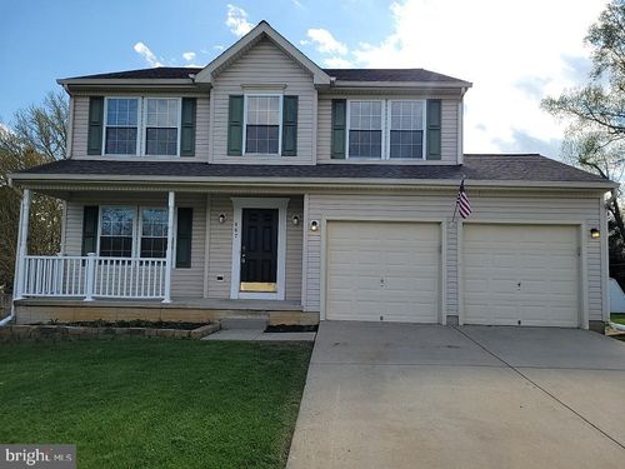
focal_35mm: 26
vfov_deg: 53.1
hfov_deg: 67.3
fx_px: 469
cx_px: 312
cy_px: 234
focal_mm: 5.4
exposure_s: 1/2110
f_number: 1.8
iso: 50
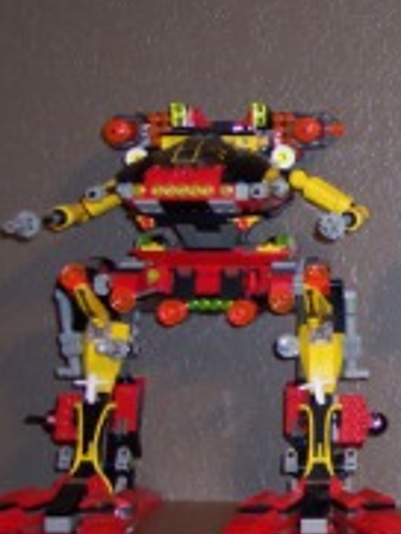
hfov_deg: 14.6
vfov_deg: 20.8
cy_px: 311
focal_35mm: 94
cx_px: 607
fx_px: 1450
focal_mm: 8
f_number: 2.8
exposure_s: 1/30
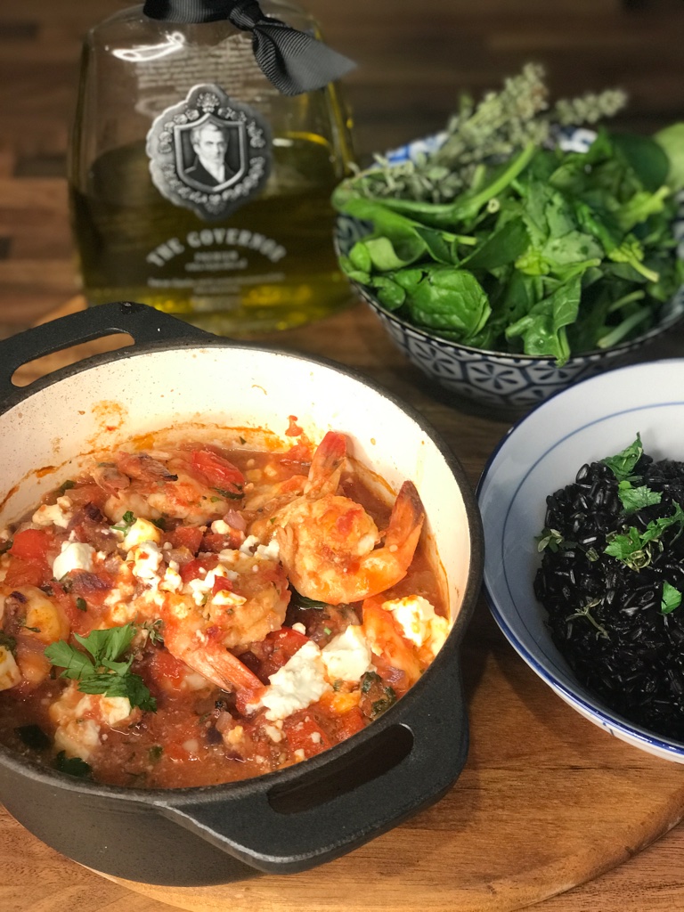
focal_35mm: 57
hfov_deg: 25.7
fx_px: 1502
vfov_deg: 33.8
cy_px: 456
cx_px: 342
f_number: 2.8
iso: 100
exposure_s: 1/62
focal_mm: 6.6
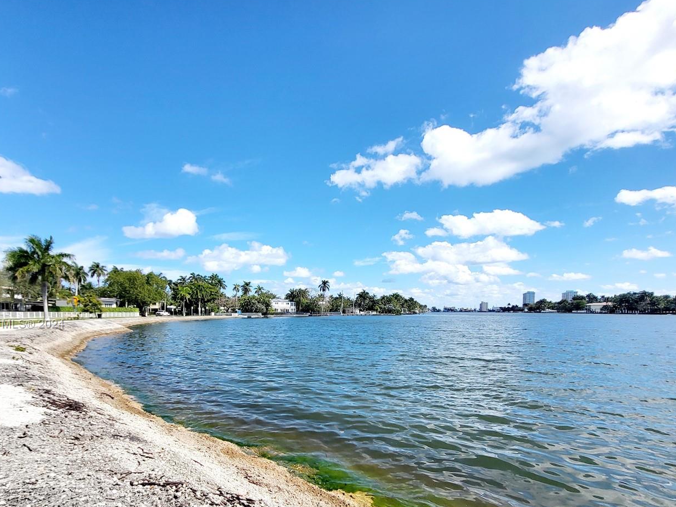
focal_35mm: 17
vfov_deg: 73.1
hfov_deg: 91.0
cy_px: 325
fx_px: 332
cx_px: 329
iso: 32
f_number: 2.2
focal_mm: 1.74
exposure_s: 1/1667
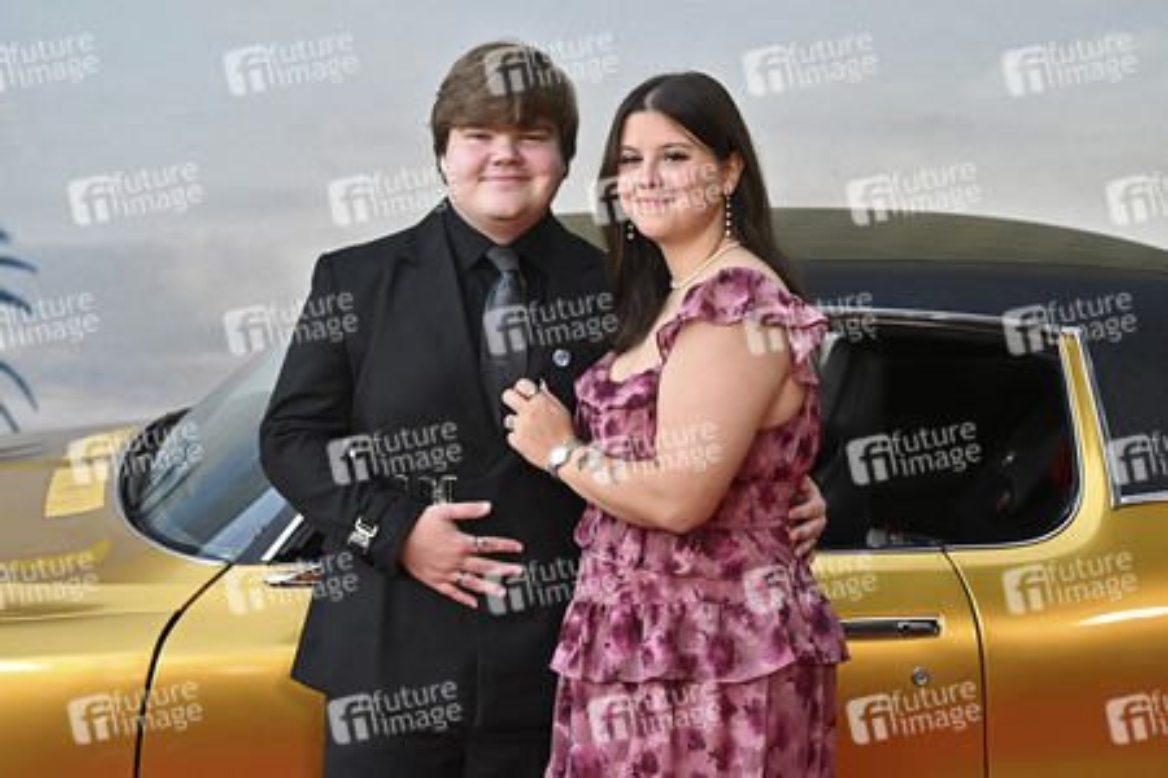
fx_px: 2076
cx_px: 584
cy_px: 389
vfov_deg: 21.2
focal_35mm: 64
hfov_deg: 31.4
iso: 1600
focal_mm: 64
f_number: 4.5
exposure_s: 1/320
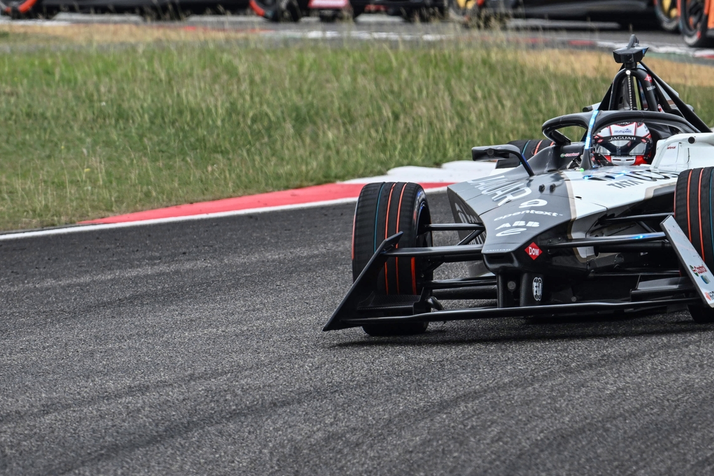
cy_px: 140
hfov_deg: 2.9
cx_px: 616
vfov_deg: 1.9
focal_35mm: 723
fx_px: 14336
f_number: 6.3
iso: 500
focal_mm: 400
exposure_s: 1/1600
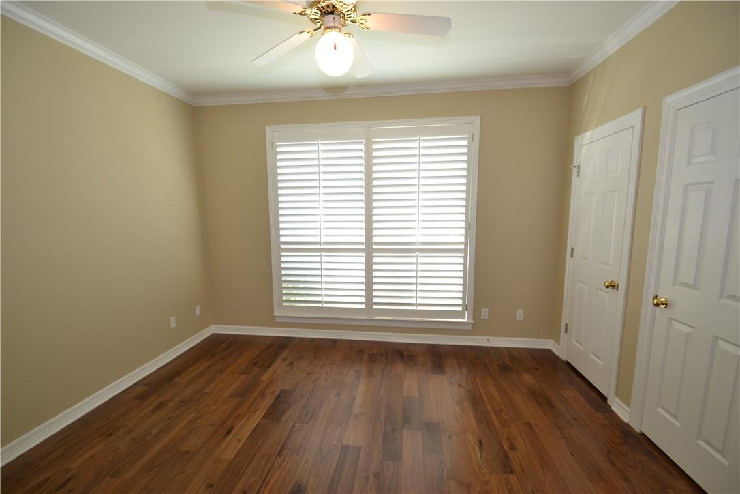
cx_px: 370
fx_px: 308
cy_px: 247
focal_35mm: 15
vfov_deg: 77.3
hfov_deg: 100.4
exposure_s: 1/60
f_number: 3.5
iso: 450
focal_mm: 10
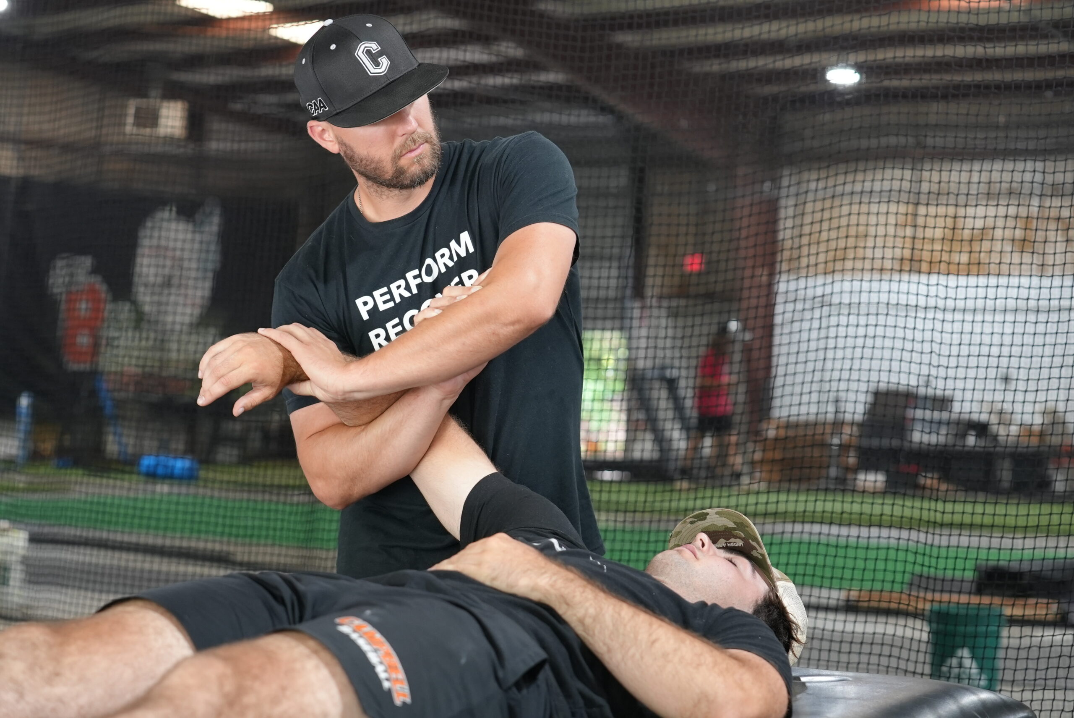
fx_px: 2089
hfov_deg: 28.8
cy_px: 359
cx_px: 537
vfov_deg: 19.5
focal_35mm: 70
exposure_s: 1/160
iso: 2500
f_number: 4
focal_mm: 70
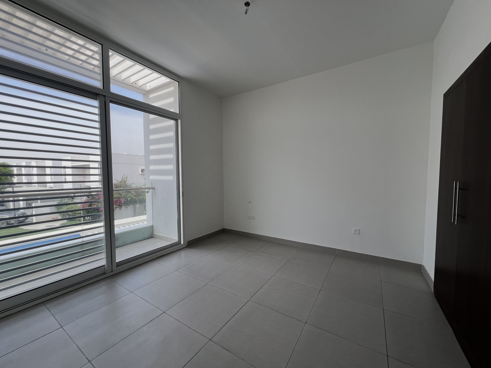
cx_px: 246
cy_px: 184
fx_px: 184
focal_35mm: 13
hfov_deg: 106.2
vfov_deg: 89.9
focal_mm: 1.57
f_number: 1.8
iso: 32
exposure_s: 1/99
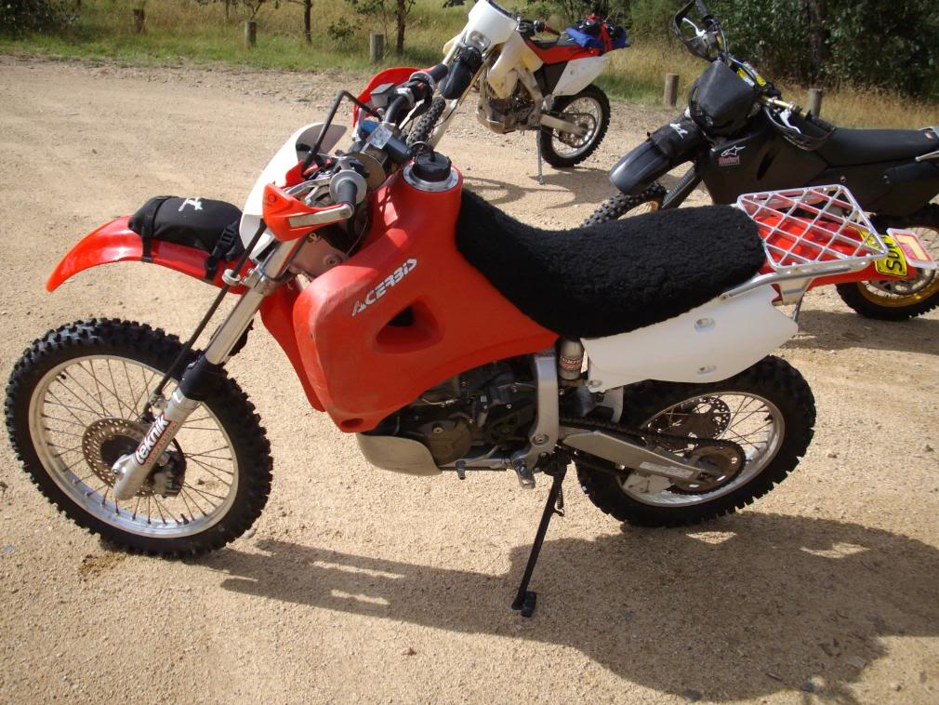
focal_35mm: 37
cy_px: 352
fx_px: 1004
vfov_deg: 38.7
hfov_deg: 50.1
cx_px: 470
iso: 80
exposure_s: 1/200
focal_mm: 6.2
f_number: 5.6
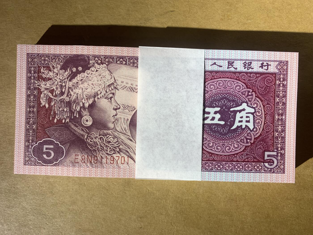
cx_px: 156
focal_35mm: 26
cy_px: 118
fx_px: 235
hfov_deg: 67.3
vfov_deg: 53.1
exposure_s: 1/169
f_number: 1.8
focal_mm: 4.25
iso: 25
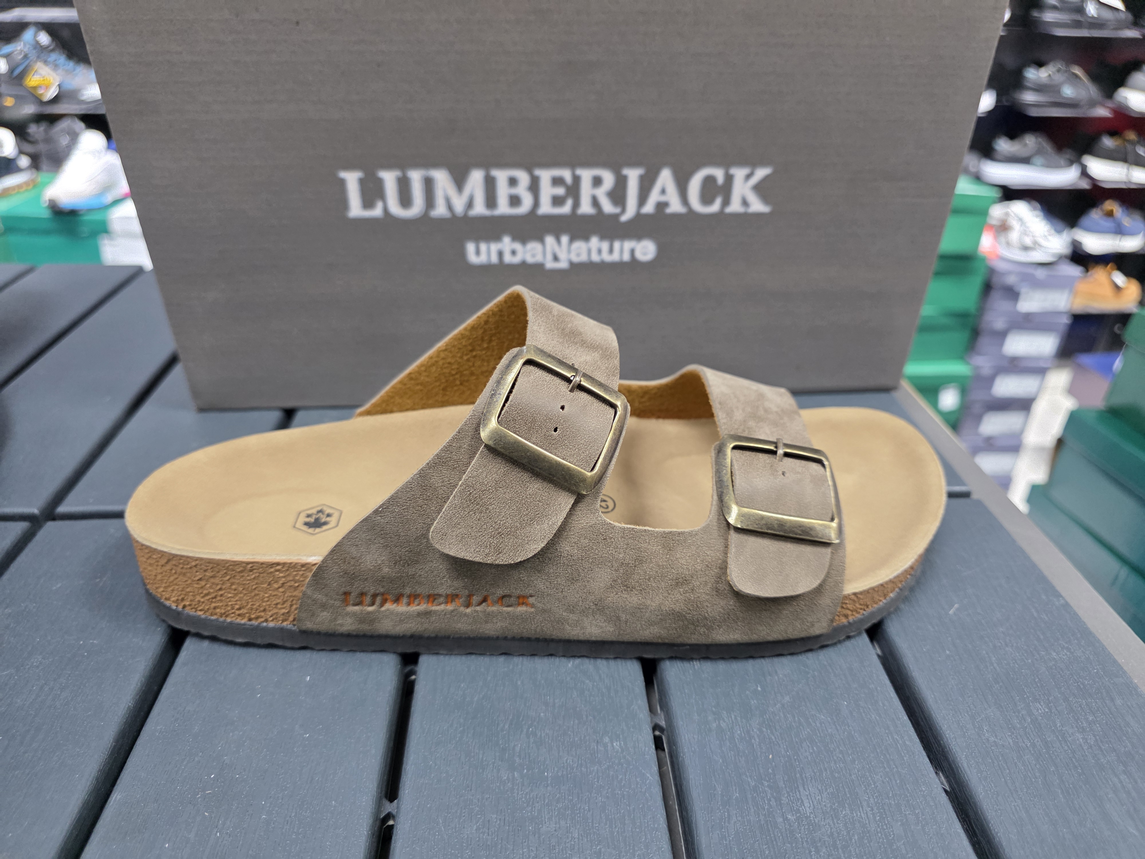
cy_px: 430
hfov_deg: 73.9
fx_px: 761
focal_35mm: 23
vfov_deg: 58.9
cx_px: 572
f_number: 1.7
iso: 400
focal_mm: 6.3
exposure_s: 1/100
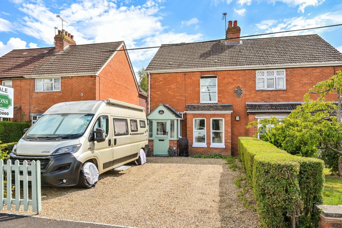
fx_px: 214
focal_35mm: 22
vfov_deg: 56.1
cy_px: 114
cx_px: 171
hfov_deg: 77.3
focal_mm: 22.5
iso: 400
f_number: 10
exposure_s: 1/400
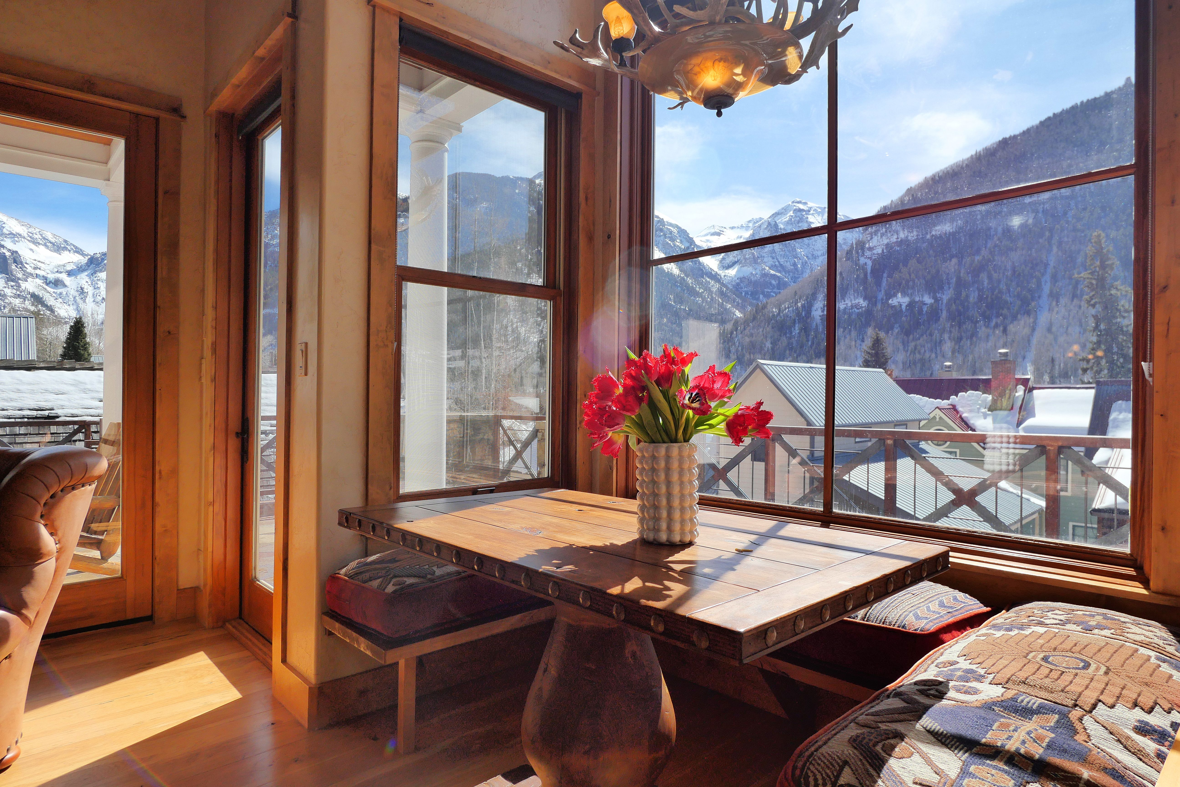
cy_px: 394
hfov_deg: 90.0
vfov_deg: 67.4
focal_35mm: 18
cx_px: 590
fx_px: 590
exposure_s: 1/800
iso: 800
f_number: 5
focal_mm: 9
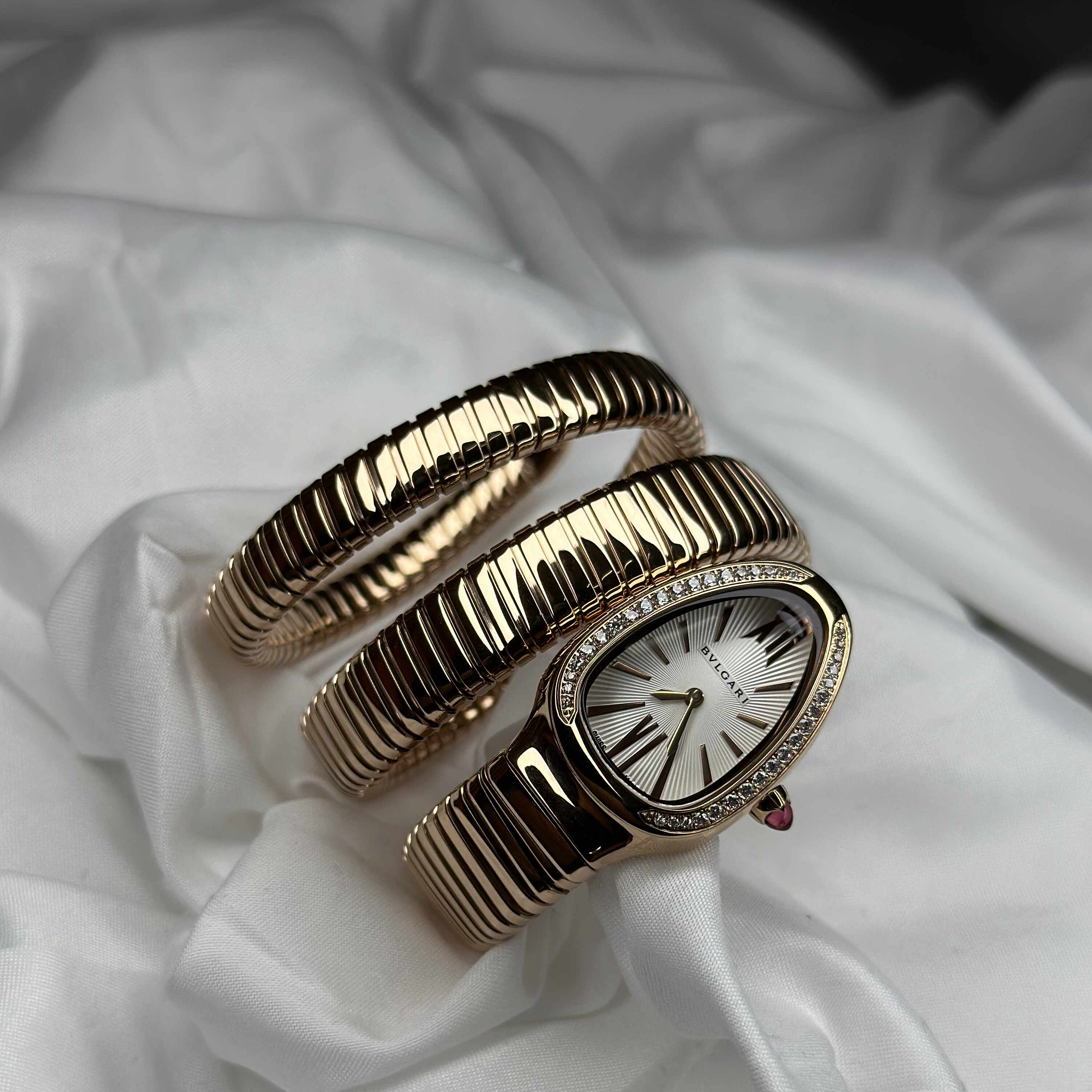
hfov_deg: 30.0
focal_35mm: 57
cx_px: 550
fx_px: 2034
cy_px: 730
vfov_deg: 29.8
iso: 80
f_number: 1.78
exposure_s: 1/1590
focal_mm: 6.86
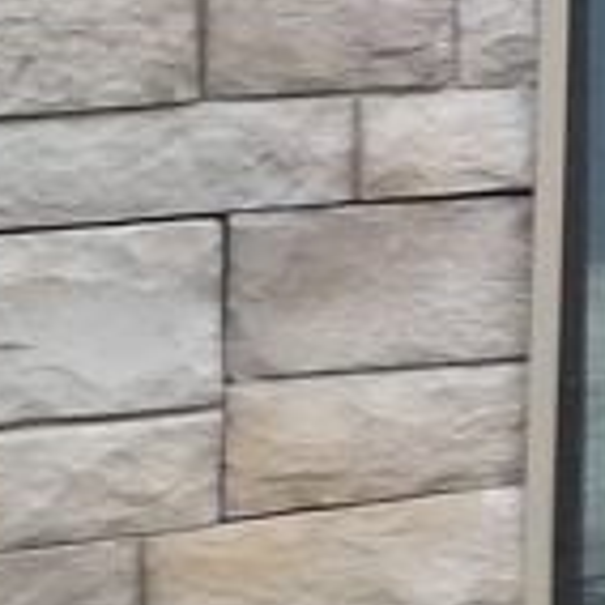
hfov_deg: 9.9
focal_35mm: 163
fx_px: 3223
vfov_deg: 10.6
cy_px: -64
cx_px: 1265
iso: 200
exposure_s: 1/24
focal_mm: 4.2
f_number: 1.7
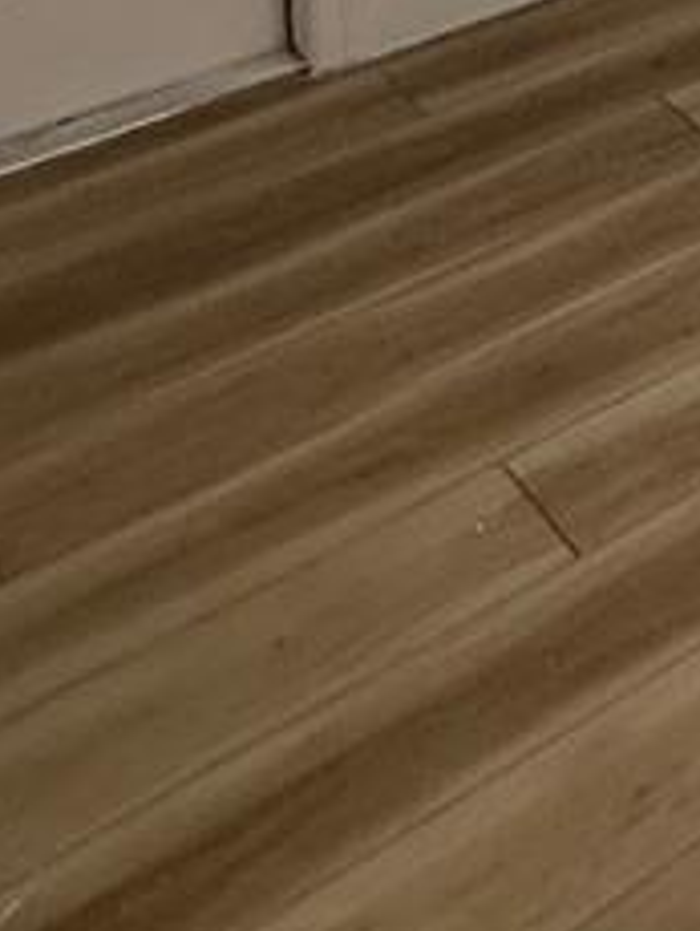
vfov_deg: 19.0
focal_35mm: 73
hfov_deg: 14.0
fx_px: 1965
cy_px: -822
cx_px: 1683
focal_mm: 2.22
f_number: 2.2
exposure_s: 1/120
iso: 160
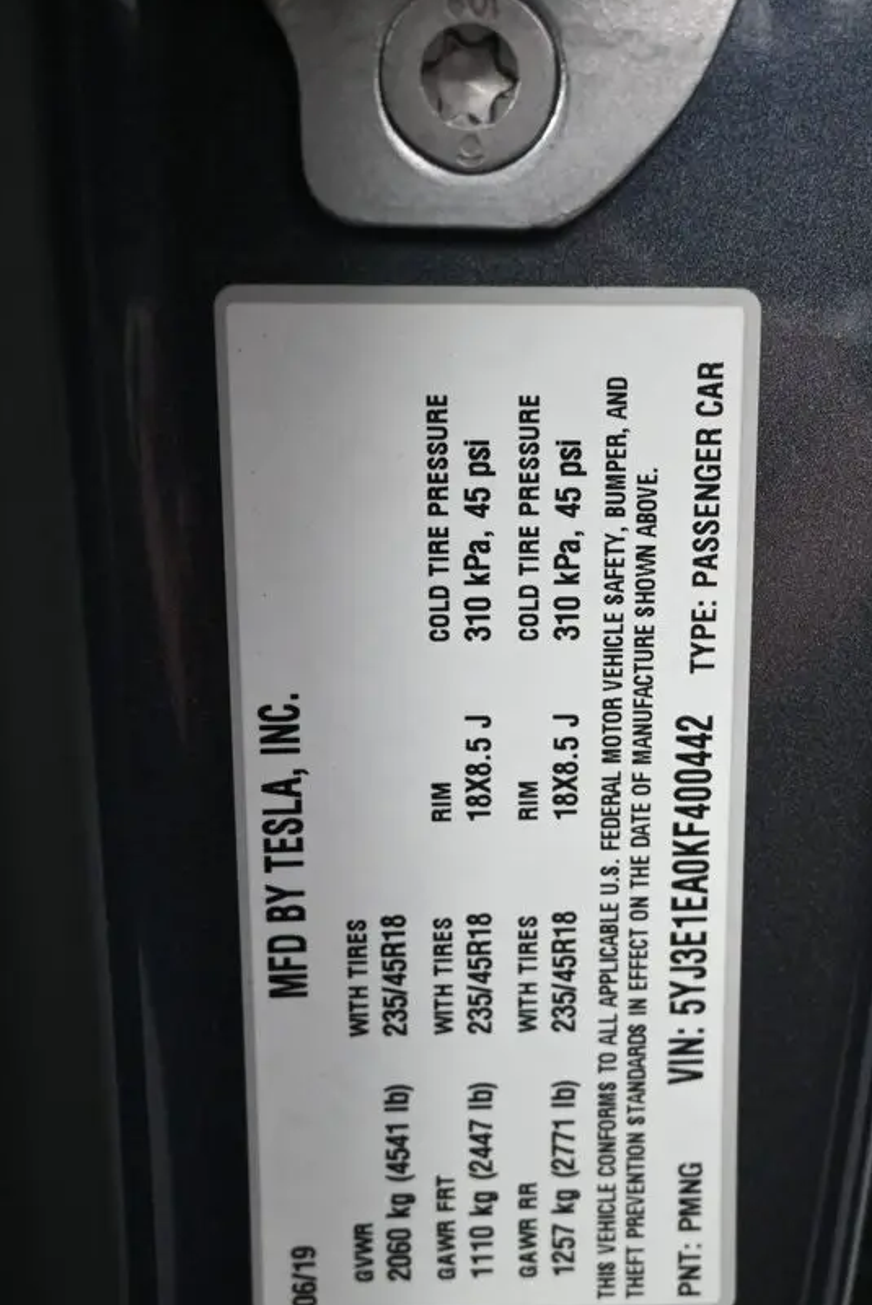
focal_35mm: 46
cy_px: 789
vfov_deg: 42.5
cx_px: 544
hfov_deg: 29.2
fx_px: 1669
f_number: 4.2
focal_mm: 24
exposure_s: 1/125
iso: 1400
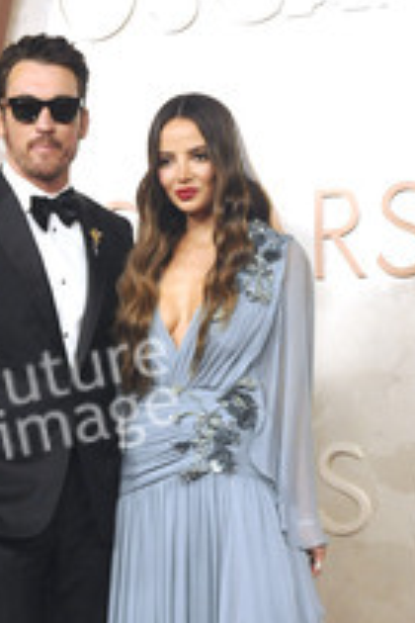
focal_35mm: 80
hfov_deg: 17.0
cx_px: 114
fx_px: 1383
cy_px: 558
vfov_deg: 24.6
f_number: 6.3
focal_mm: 42
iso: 2500
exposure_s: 1/250
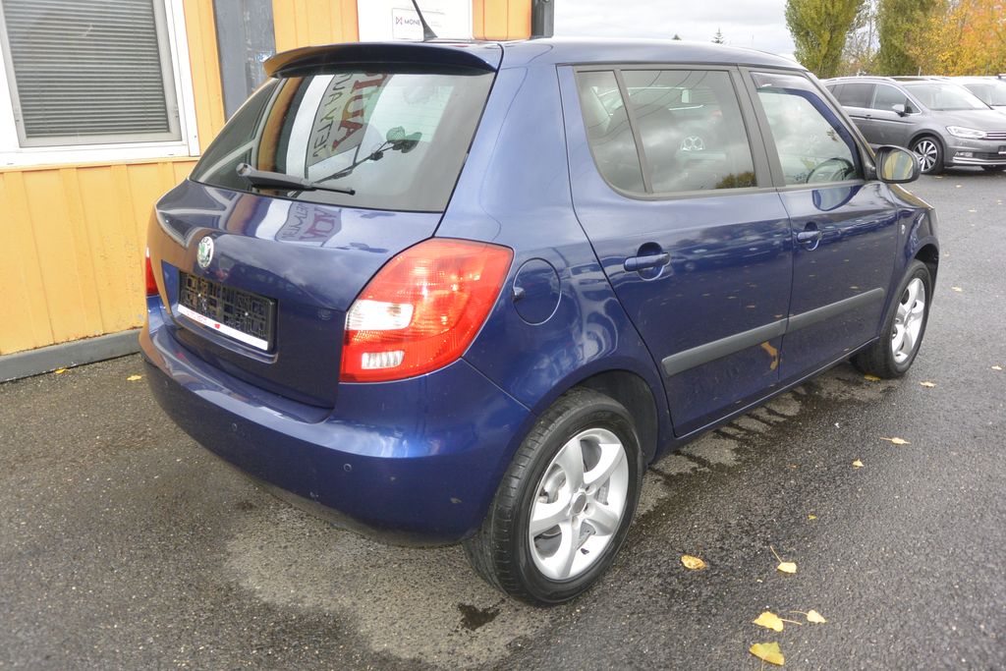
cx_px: 503
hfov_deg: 67.4
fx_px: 755
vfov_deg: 47.9
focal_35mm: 27
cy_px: 336
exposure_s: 1/250
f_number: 3.5
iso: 280
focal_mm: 10
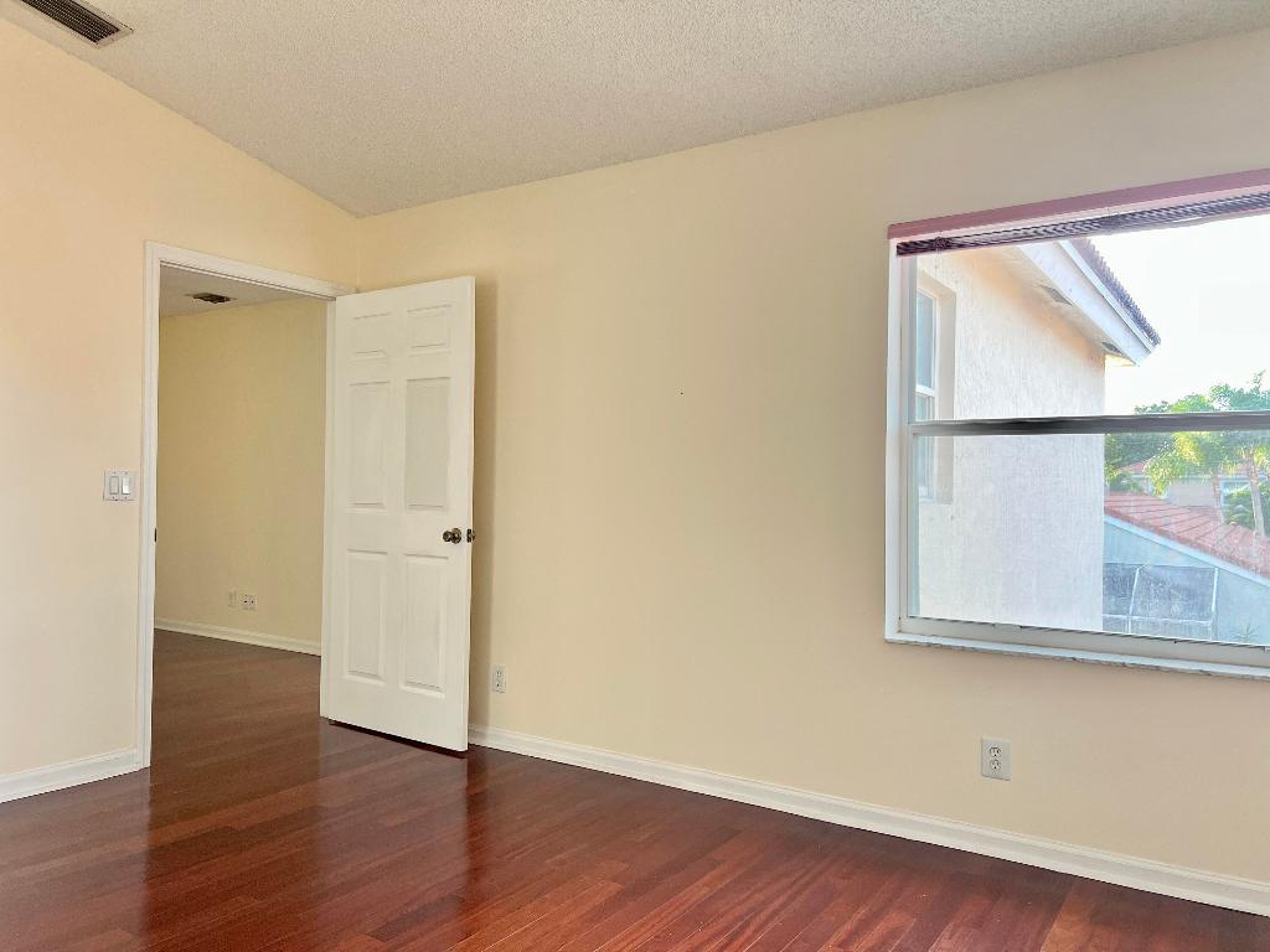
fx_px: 954
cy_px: 476
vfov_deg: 53.1
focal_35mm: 26
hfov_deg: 67.3
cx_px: 635
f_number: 1.5
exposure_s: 1/114
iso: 125
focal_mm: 5.7
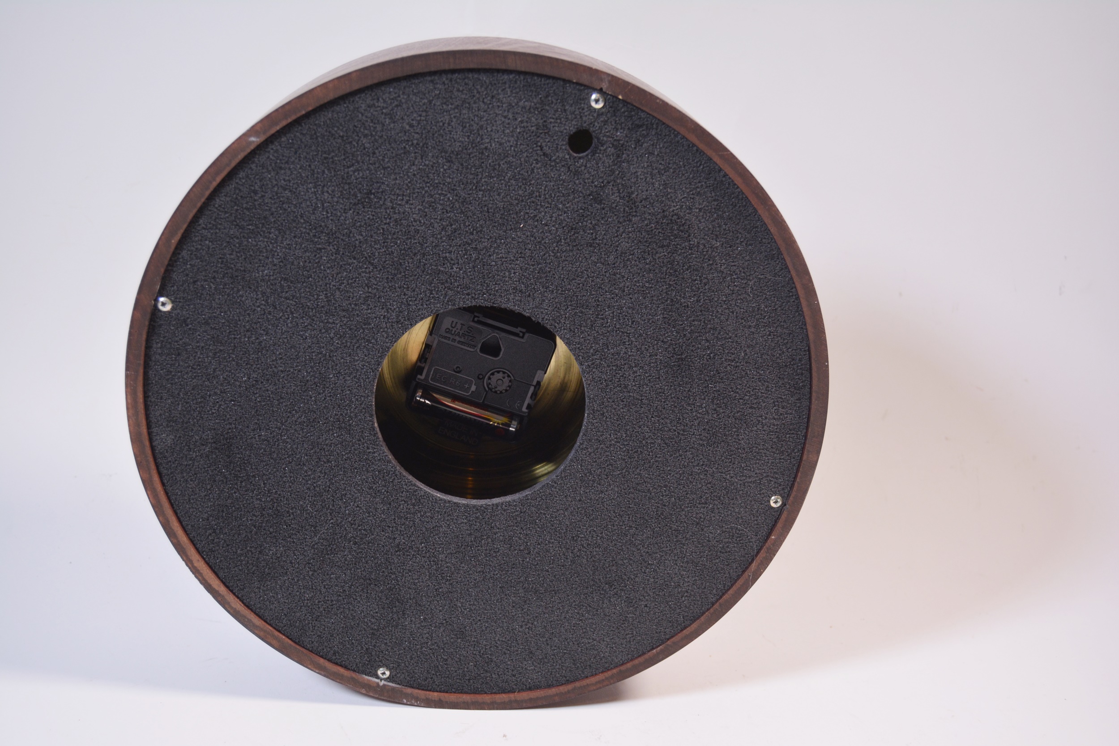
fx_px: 1305
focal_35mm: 42
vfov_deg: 31.9
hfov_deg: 46.4
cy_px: 373
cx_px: 560
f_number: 5
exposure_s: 1/100
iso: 400
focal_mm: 28
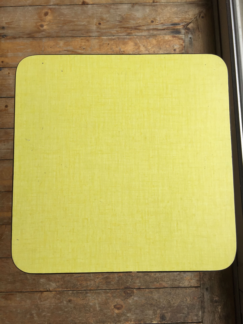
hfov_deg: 48.2
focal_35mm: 29
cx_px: 122
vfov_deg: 61.7
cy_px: 162
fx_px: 271
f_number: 2.2
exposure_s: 1/271
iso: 32
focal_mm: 4.15
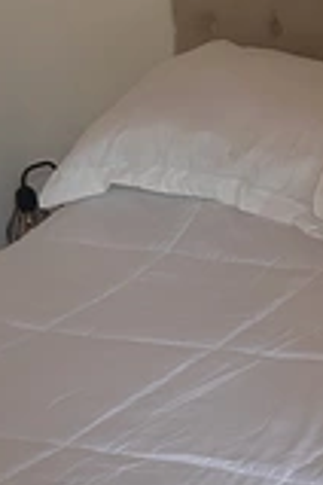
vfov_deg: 27.0
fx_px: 1009
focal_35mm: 75
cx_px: 433
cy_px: 232
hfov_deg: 17.0
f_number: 1.5
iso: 500
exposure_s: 1/46
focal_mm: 5.7
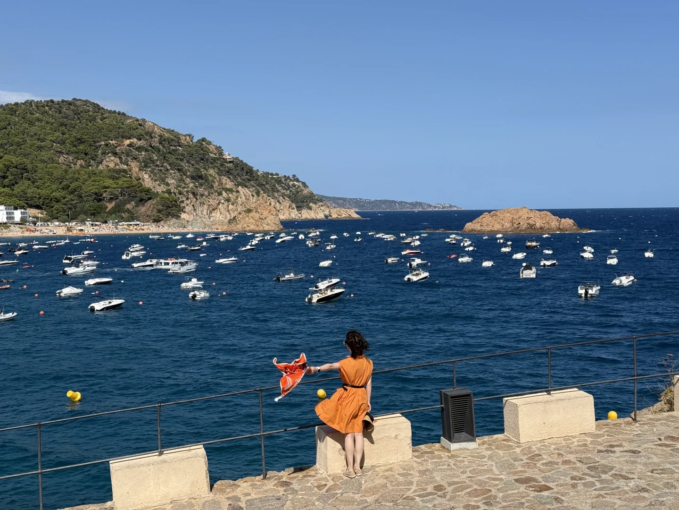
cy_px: 255
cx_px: 340
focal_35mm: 48
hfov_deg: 39.7
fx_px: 942
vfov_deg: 30.3
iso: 80
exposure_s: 1/7143
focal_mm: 6.76
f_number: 1.78
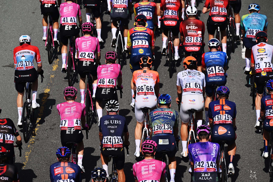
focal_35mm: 200
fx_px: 1517
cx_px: 136
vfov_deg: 6.9
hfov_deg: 10.3
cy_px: 91
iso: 250
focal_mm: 200
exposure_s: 1/4000
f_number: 4.5
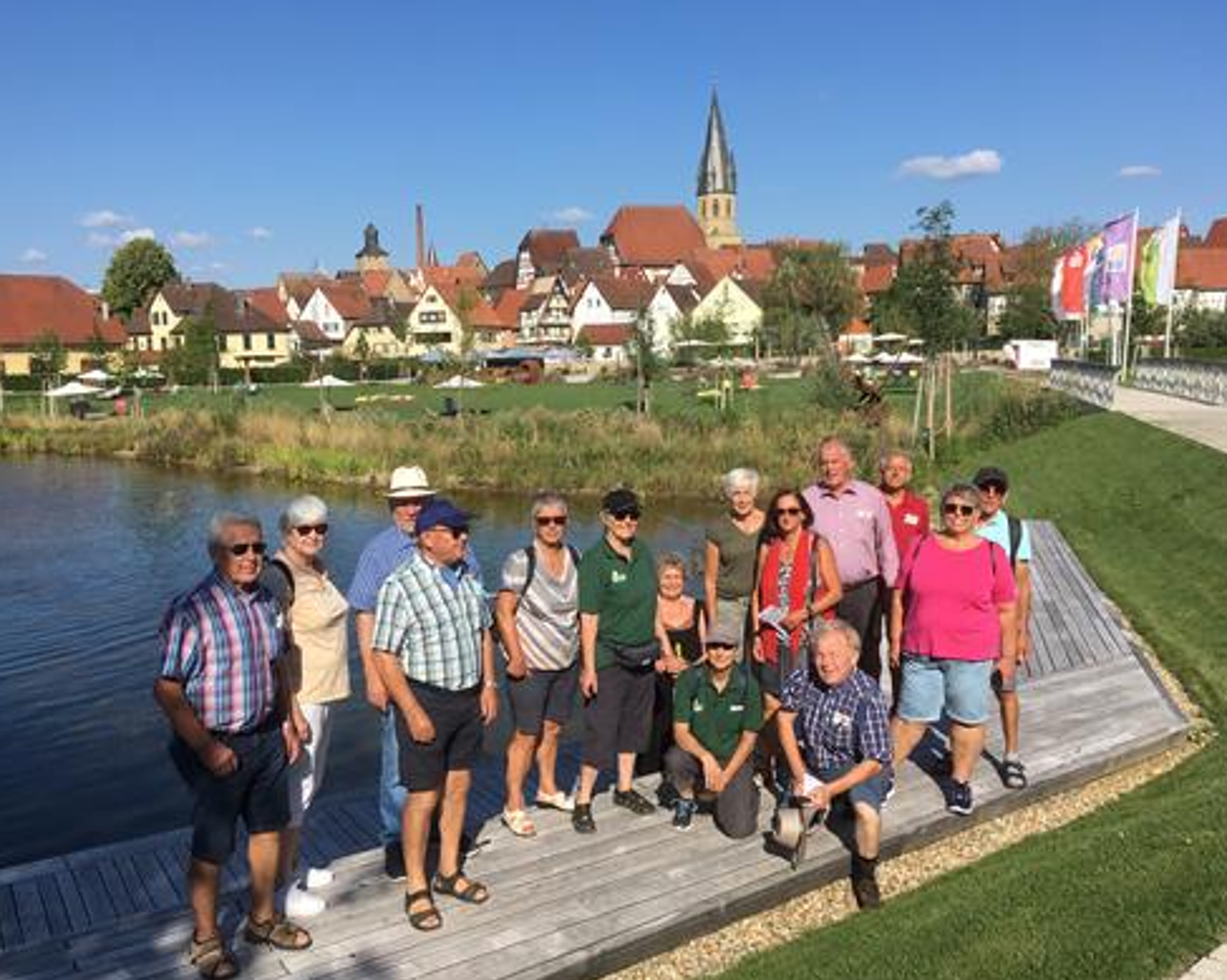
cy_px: 489
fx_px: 1125
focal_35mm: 31
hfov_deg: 57.2
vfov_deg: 47.1
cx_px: 583
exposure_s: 1/1672
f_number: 2.2
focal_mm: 4.15
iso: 25
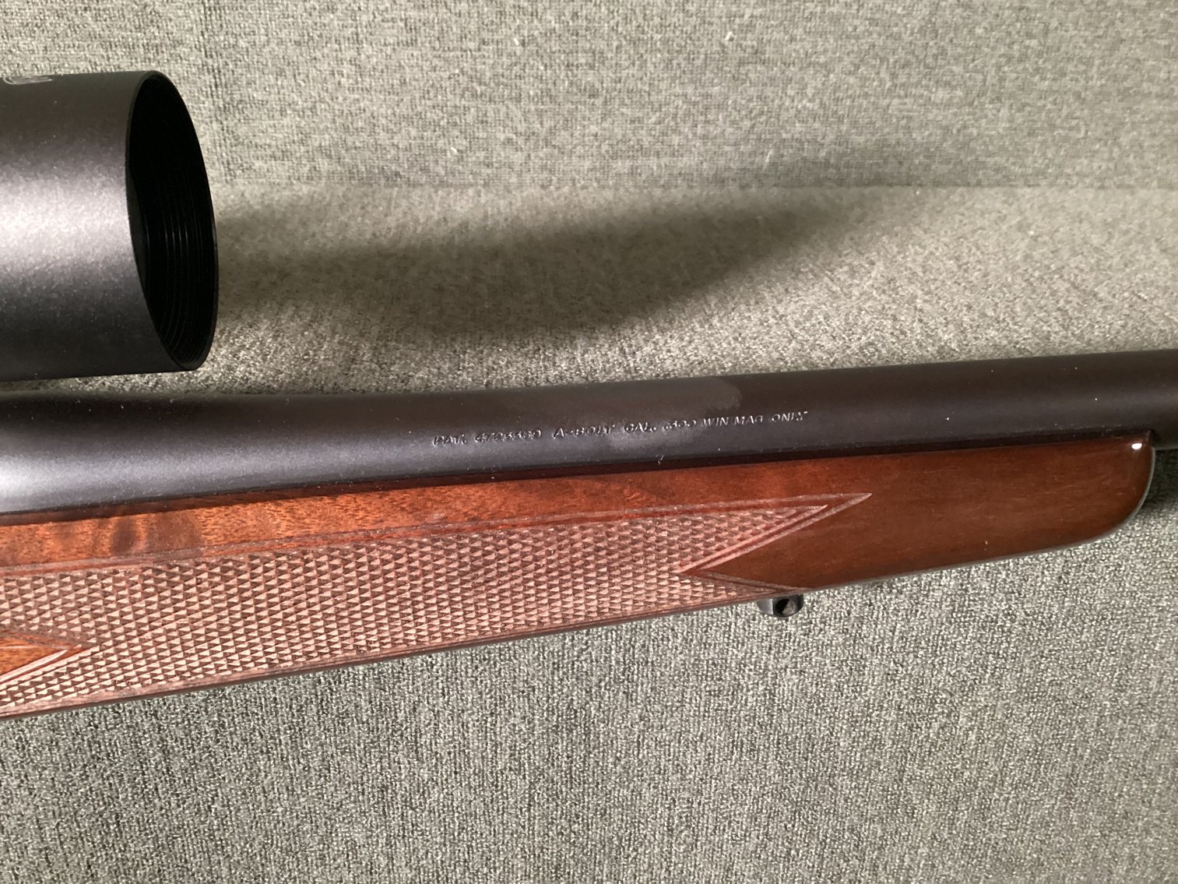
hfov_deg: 58.3
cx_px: 589
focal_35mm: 31
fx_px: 1055
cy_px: 442
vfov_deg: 45.4
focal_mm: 3.3
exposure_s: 1/24
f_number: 2.4
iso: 640
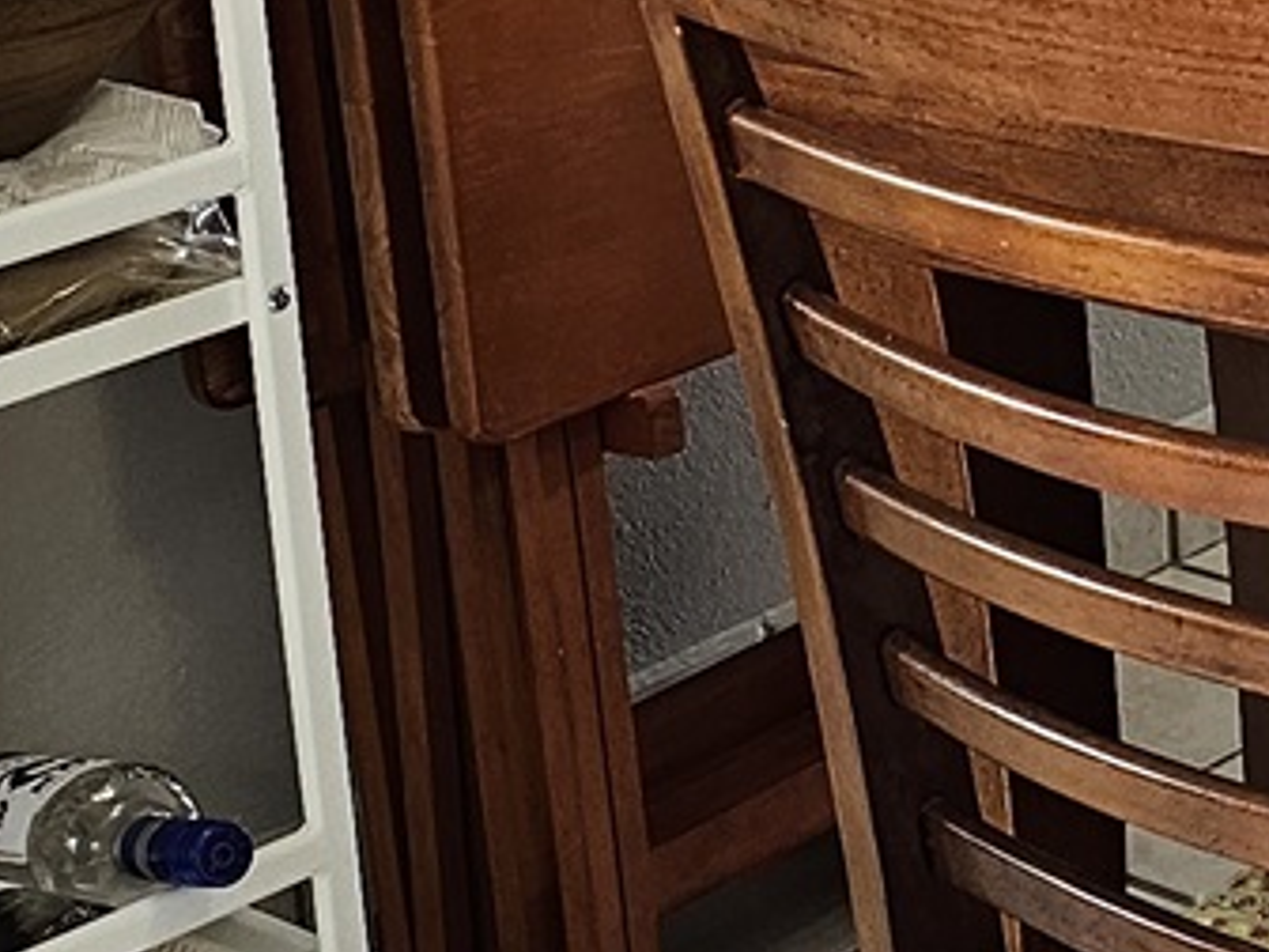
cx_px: 1975
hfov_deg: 13.5
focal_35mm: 137
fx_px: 5022
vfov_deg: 10.7
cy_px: -140
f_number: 1.7
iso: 160
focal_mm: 6.3
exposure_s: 1/120
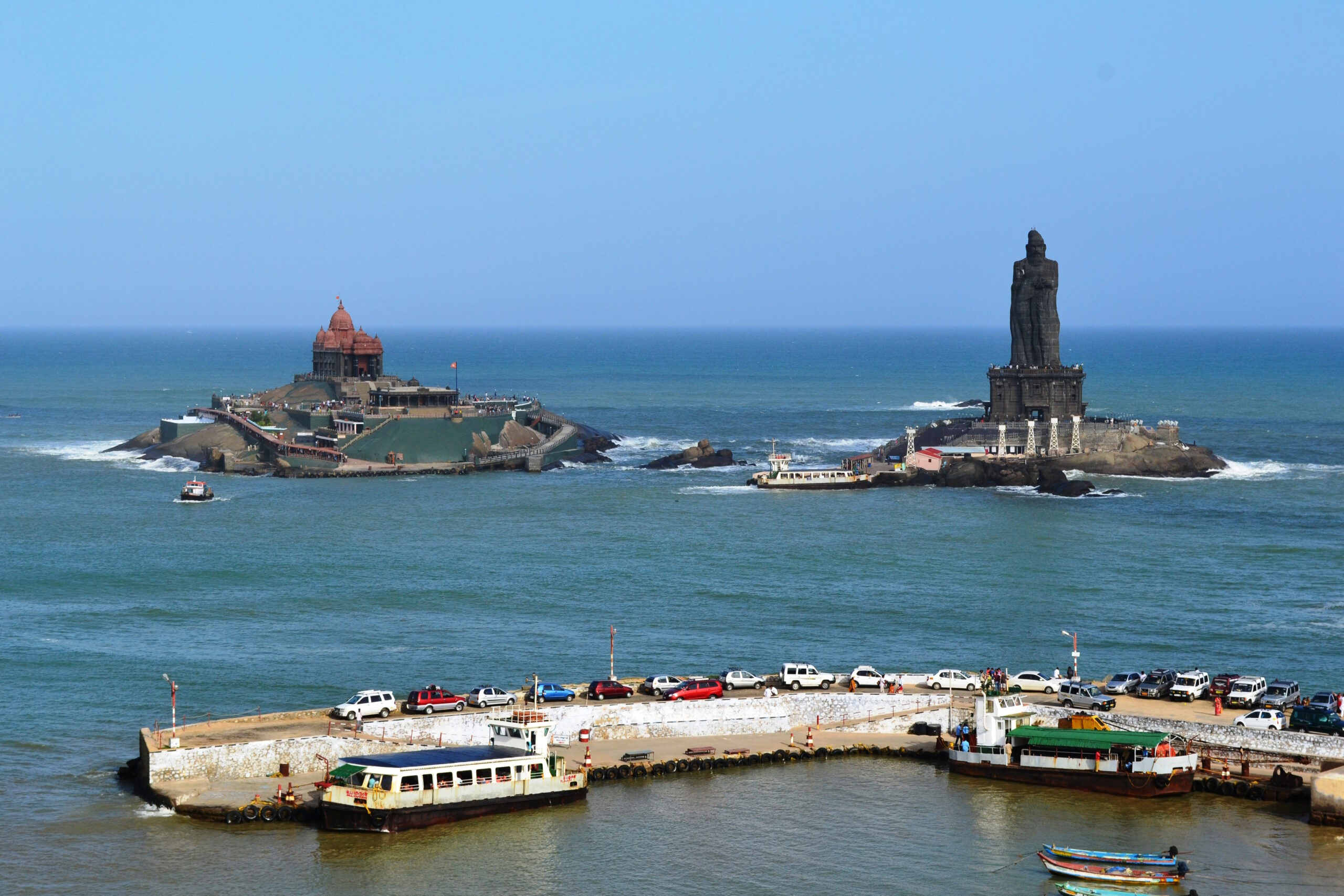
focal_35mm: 72
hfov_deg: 28.1
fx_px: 2687
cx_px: 672
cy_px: 448
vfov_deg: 18.9
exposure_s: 1/500
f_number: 11
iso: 320
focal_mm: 48
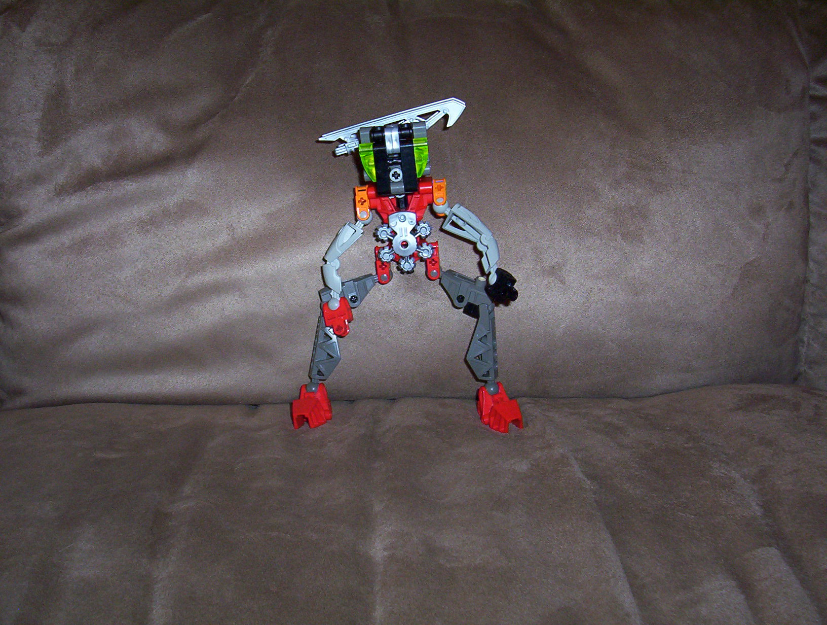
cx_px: 414
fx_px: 1030
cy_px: 312
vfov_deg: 33.7
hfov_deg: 43.8
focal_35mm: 43
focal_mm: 5.77
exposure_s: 1/60
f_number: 2.73
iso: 140
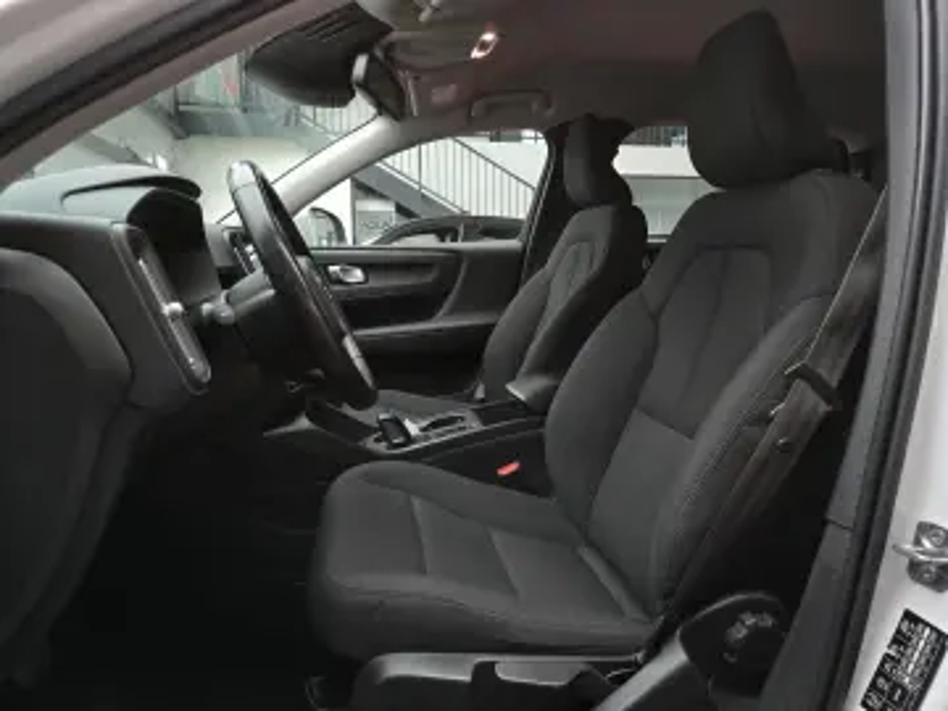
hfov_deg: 73.9
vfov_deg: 58.9
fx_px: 630
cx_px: 474
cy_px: 356
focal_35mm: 23
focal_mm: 5.4
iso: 320
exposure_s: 1/100
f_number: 1.8
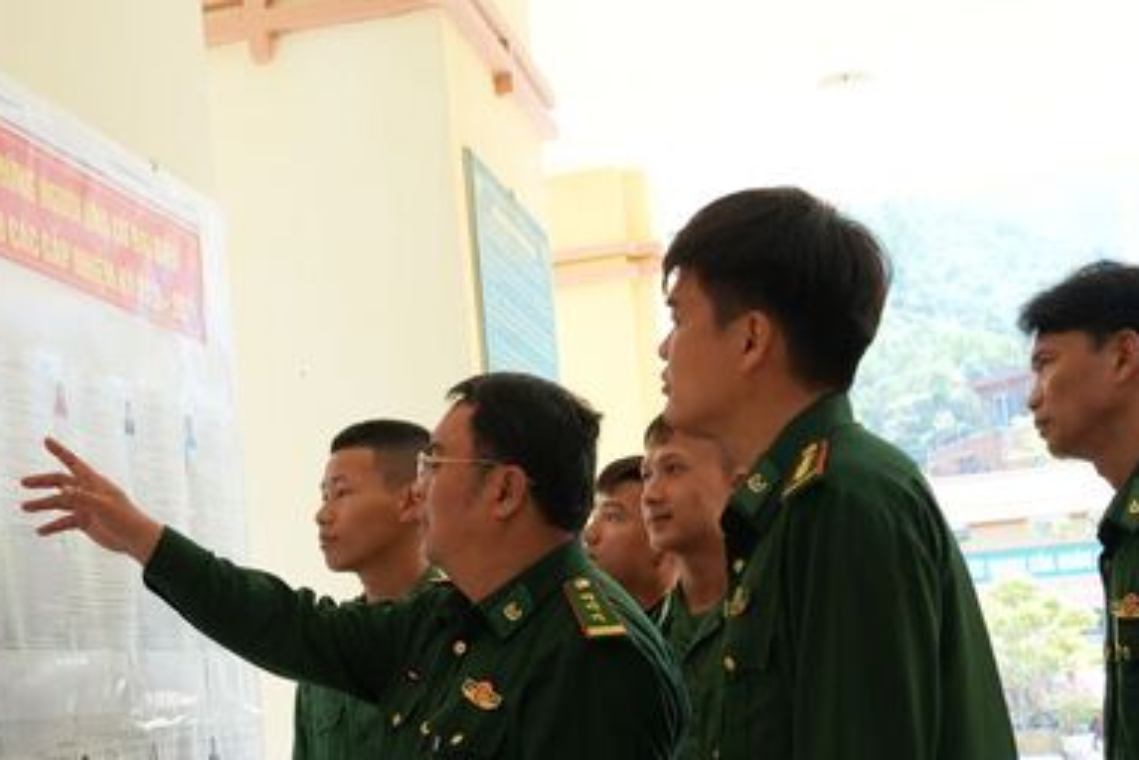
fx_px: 2089
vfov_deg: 20.5
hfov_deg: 30.1
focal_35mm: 66
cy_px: 545
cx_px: 328
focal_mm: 28
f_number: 4.5
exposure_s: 1/60
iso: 100
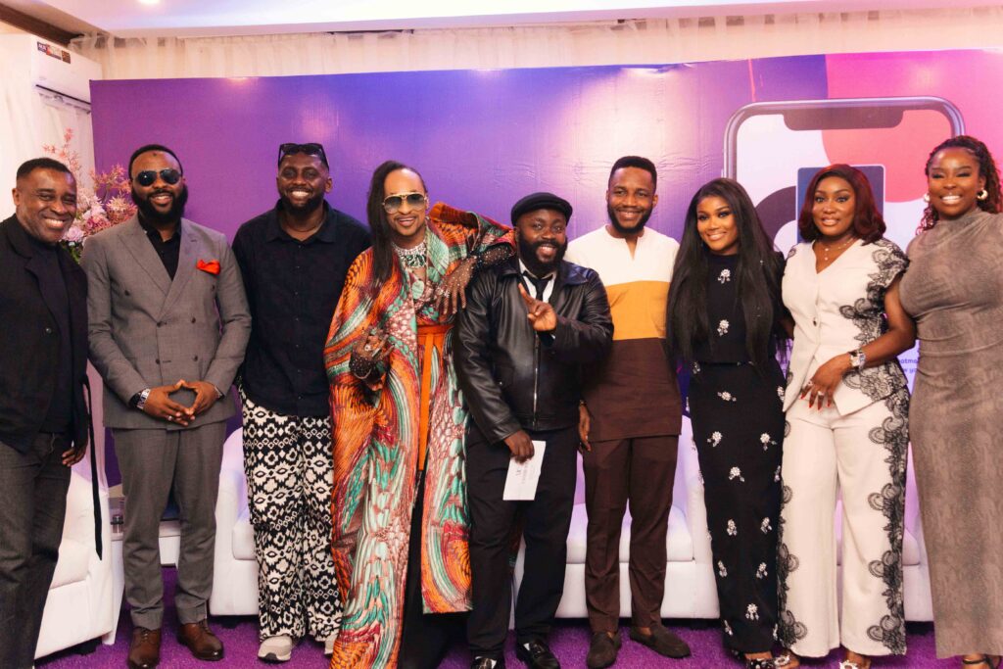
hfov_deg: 53.1
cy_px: 334
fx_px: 1003
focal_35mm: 36
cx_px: 502
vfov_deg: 36.9
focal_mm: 24
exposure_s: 1/320
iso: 1250
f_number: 3.5
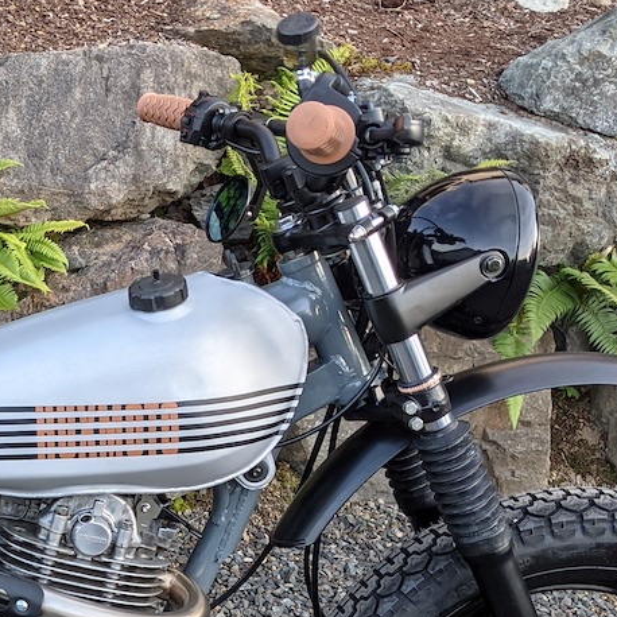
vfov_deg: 23.1
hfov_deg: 22.5
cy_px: 554
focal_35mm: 73
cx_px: -36
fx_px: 1472
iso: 56
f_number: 1.73
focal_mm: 4.38
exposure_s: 1/164
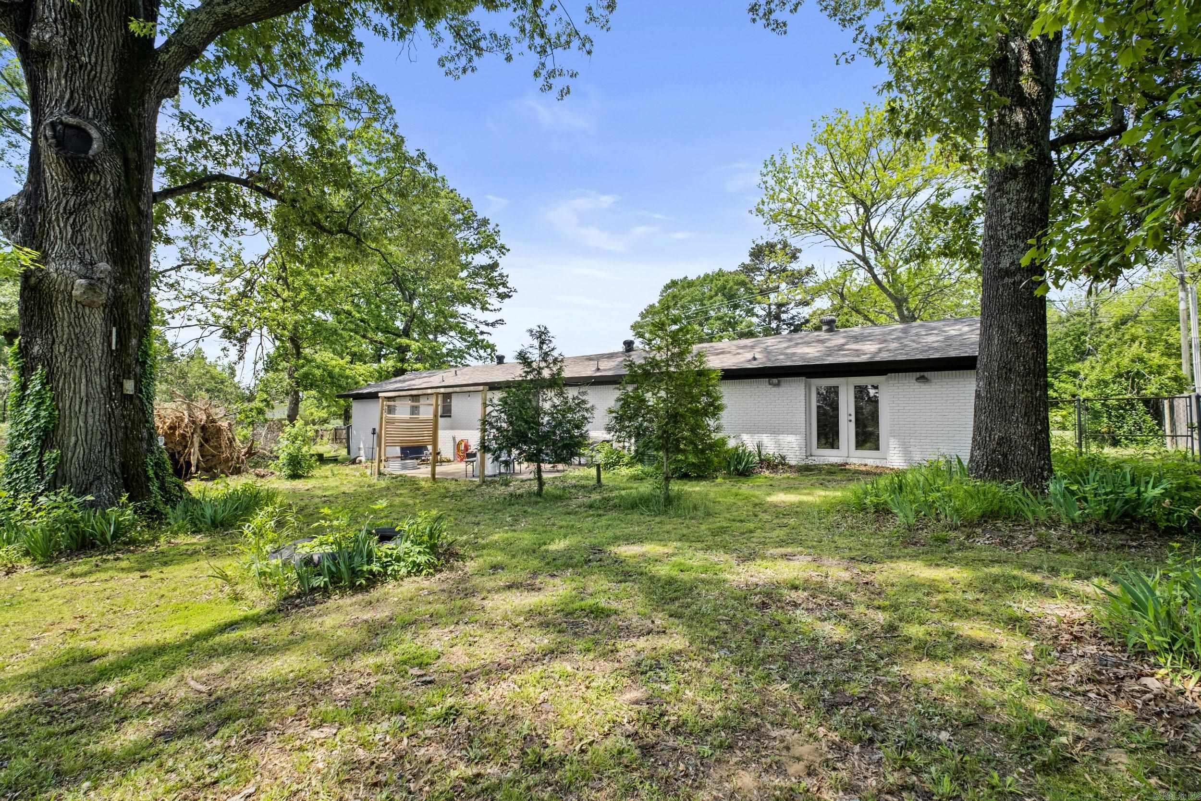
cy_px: 400
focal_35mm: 15
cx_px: 600
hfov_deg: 100.4
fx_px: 500
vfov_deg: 77.3
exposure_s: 1/250
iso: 400
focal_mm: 10
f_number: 4.5
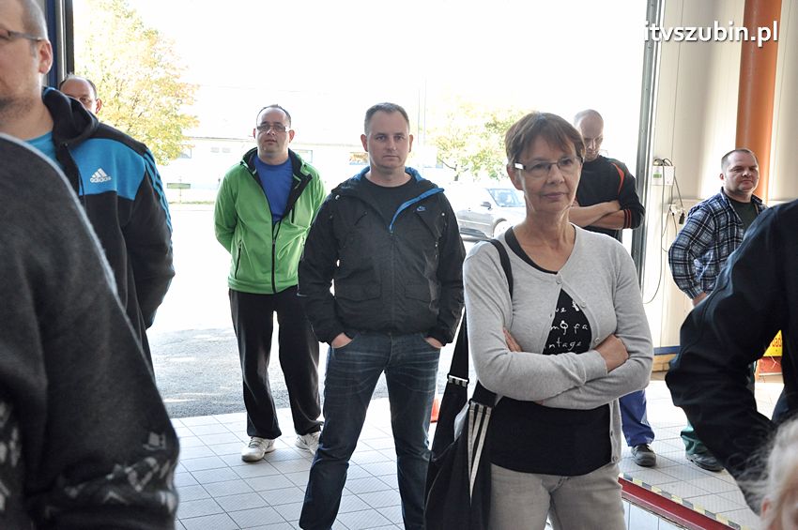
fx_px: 930
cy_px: 265
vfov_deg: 31.8
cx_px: 399
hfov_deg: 46.4
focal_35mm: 42
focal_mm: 28
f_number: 5.6
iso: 1250
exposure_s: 1/200
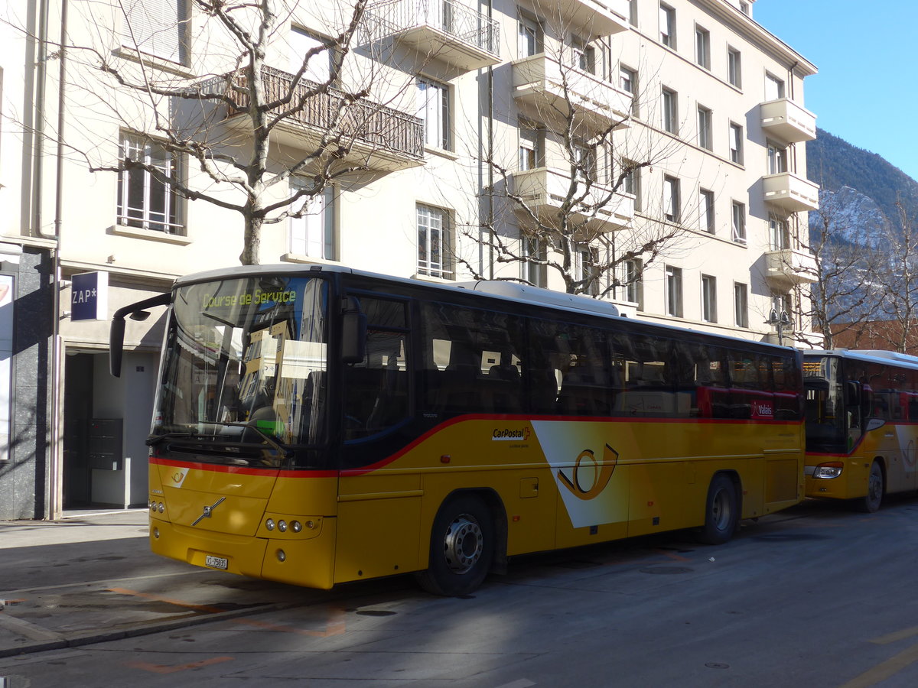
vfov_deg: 36.8
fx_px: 1034
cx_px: 459
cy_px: 344
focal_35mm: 39
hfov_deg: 47.9
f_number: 2.8
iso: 80
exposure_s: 1/800
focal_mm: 8
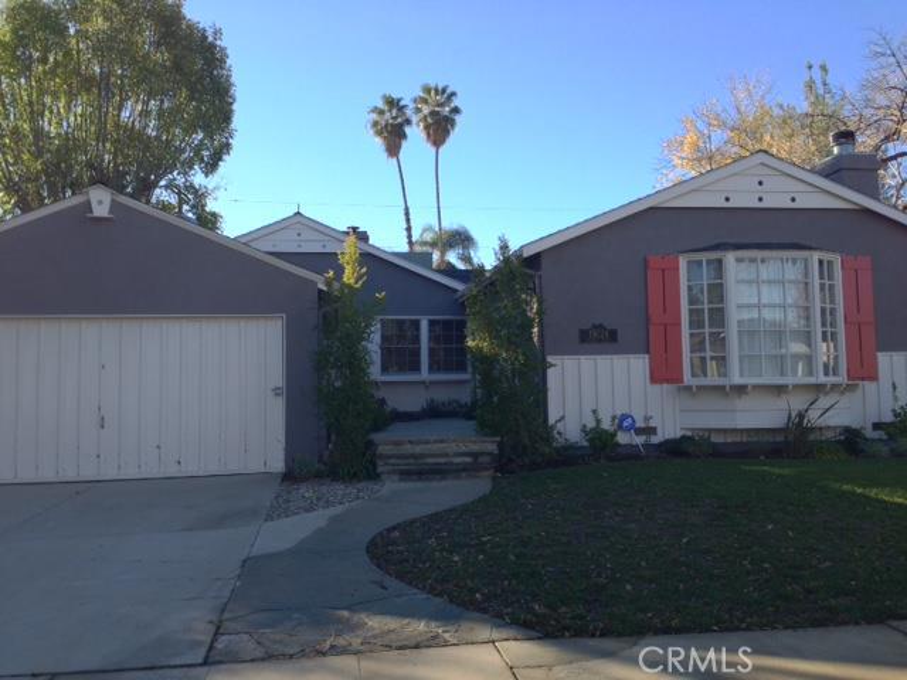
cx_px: 454
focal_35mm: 33
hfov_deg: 55.4
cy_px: 340
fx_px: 865
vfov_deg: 42.9
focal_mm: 4.12
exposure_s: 1/231
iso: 50
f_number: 2.4
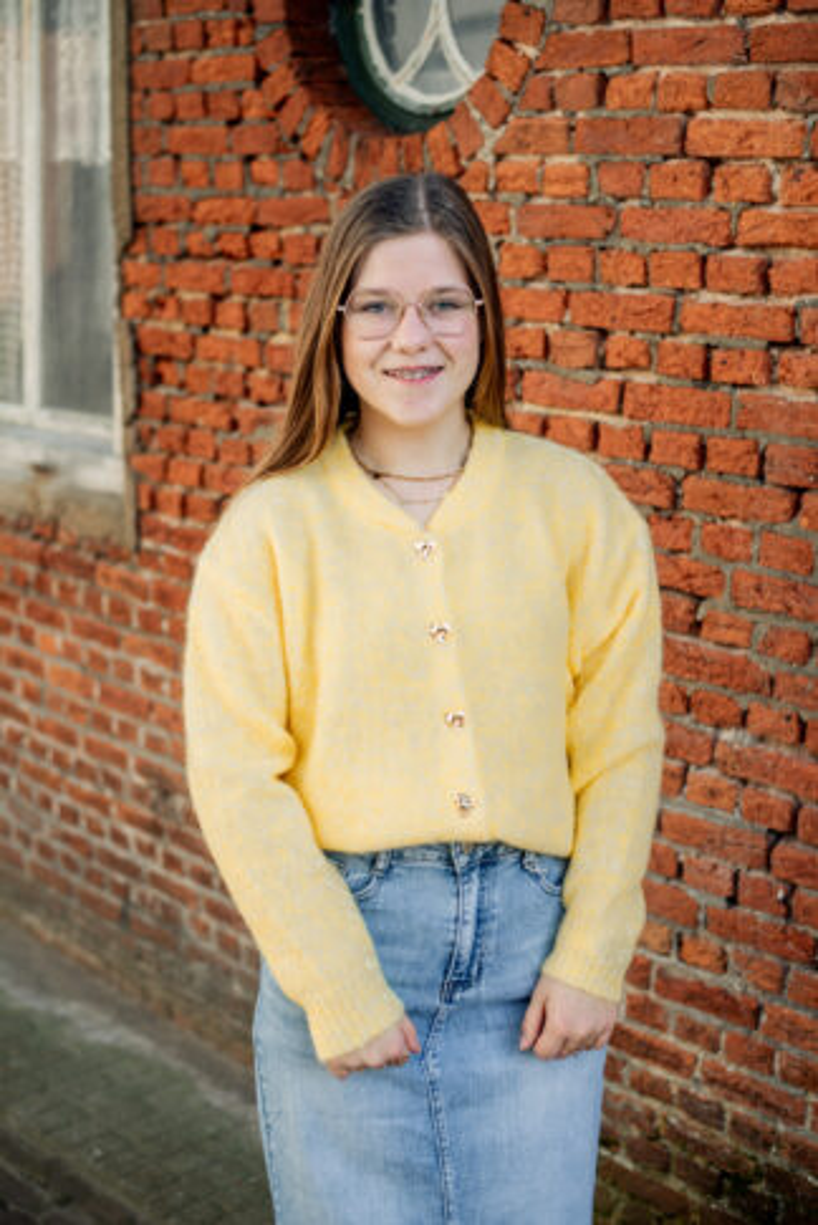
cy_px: 612
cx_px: 409
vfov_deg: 39.6
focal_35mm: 50
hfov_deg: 27.0
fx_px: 1702
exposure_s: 1/800
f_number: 2.5
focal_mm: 50
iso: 160
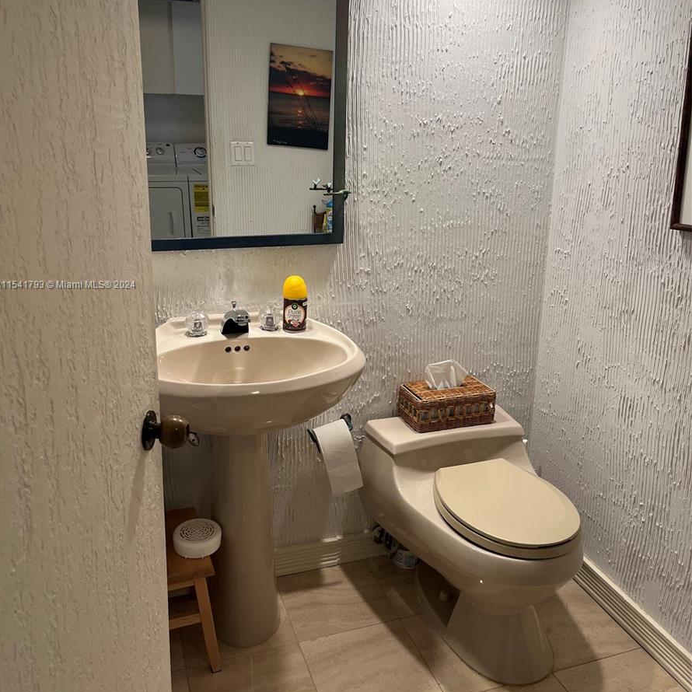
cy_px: 285
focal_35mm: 31
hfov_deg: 52.5
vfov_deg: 52.3
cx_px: 343
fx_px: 701
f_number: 1.6
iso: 100
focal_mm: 5.1
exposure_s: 1/120
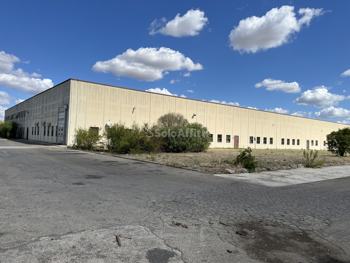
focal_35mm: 26
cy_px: 132
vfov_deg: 53.1
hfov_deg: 67.3
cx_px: 175
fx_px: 263
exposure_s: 1/5319
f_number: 1.6
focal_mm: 5.1
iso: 50
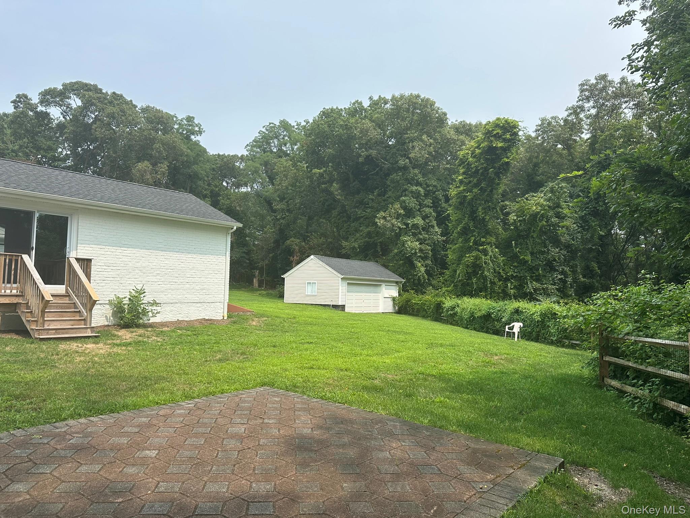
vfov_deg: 56.8
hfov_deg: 71.6
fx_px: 478
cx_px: 345
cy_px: 259
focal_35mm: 24
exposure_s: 1/4184
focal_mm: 6.86
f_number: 1.78
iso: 80
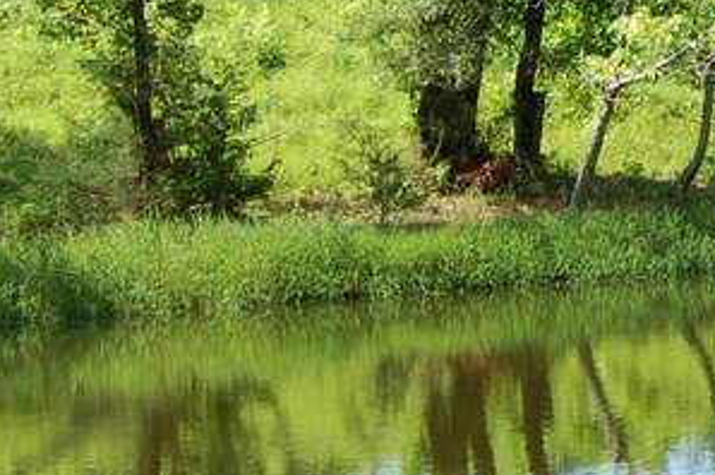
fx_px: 2939
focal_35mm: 148
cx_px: 1322
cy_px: -138
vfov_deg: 9.1
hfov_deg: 12.5
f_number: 7.1
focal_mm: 23
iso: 200
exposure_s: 1/200
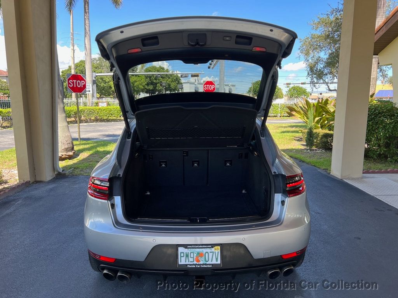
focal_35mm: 26
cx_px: 199
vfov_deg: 53.1
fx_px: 299
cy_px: 149
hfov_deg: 67.3
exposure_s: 1/493
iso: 50
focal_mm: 5.7
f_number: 1.5
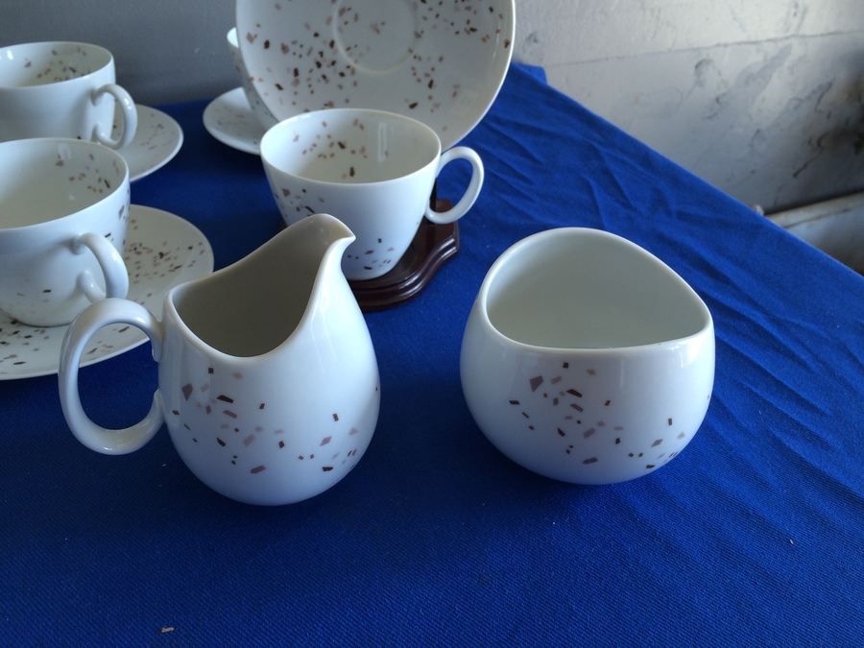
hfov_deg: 61.7
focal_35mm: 29
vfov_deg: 48.2
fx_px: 724
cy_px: 324
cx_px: 432
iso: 40
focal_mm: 4.15
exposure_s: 1/60
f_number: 2.2
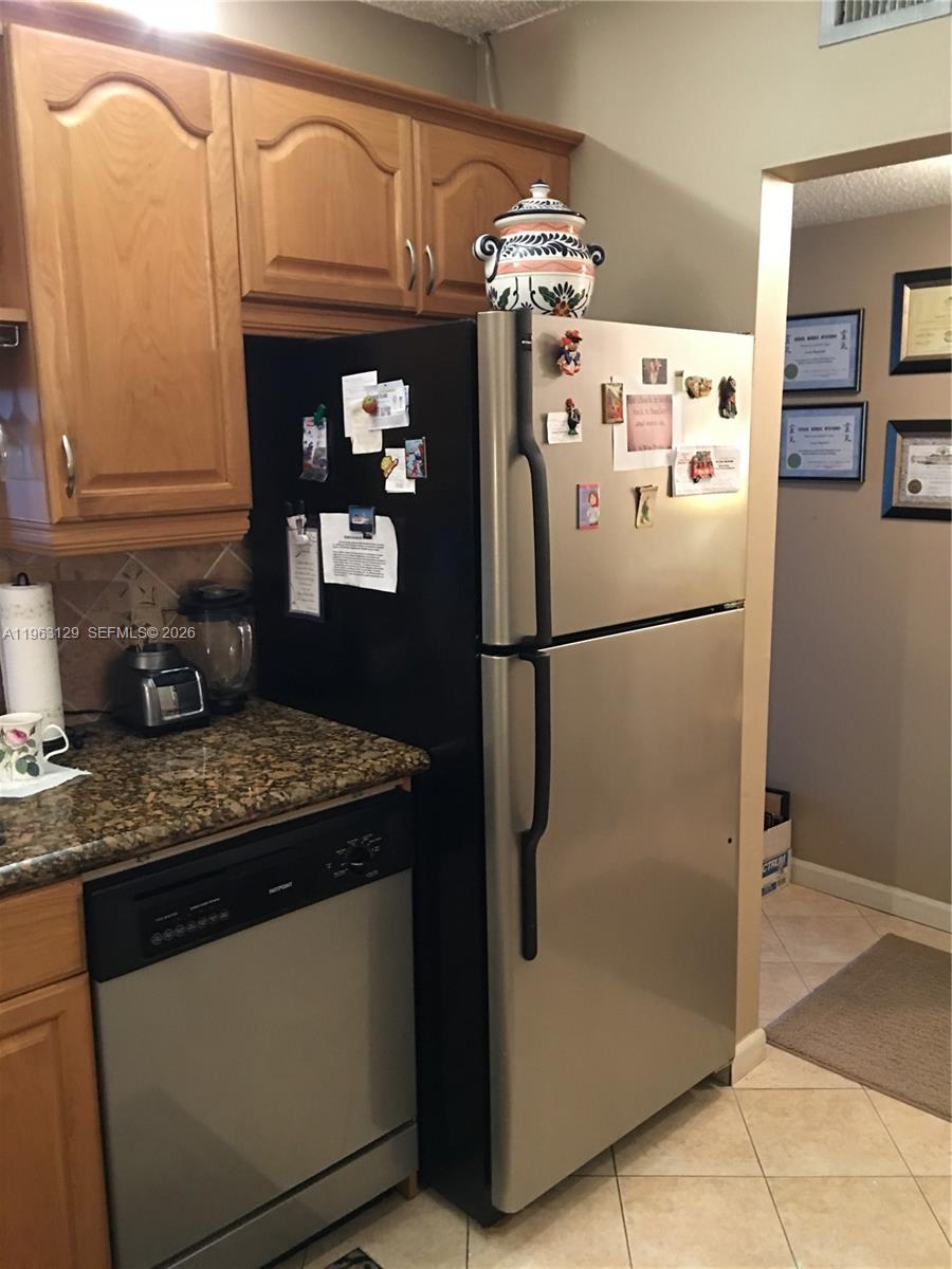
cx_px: 476
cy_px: 634
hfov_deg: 48.2
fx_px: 1063
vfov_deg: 61.7
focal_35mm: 29
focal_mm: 4.15
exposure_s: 1/4
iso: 64
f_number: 2.2
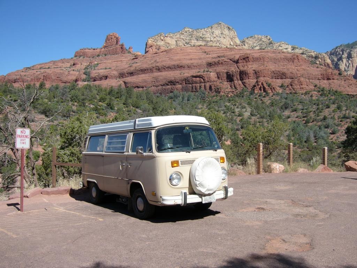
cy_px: 134
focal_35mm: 35
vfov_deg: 40.7
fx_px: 361
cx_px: 178
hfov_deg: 52.6
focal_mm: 5.8
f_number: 8
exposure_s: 1/125
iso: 50
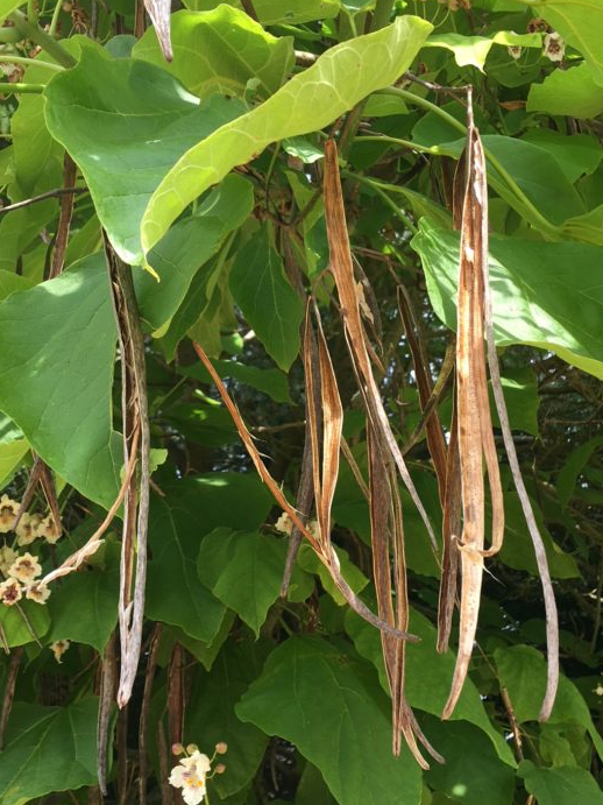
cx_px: 284
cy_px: 379
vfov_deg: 43.8
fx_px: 999
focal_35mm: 43
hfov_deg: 33.6
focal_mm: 4.15
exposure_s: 1/179
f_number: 2.2
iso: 25
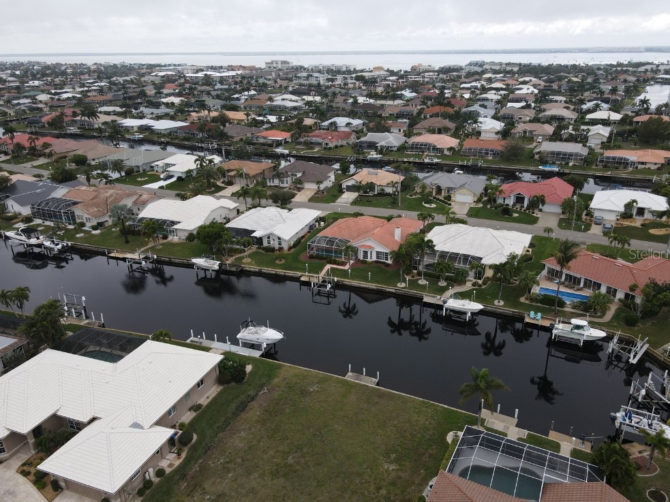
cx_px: 344
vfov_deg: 54.9
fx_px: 484
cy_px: 253
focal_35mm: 25
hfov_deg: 69.4
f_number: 2.8
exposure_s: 1/240
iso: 110
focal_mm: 4.5
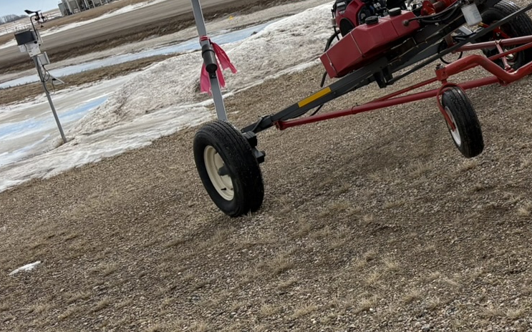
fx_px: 1102
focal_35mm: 76
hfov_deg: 24.4
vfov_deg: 16.7
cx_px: 654
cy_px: -28
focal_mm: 5.96
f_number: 1.6
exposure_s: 1/10101
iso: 50
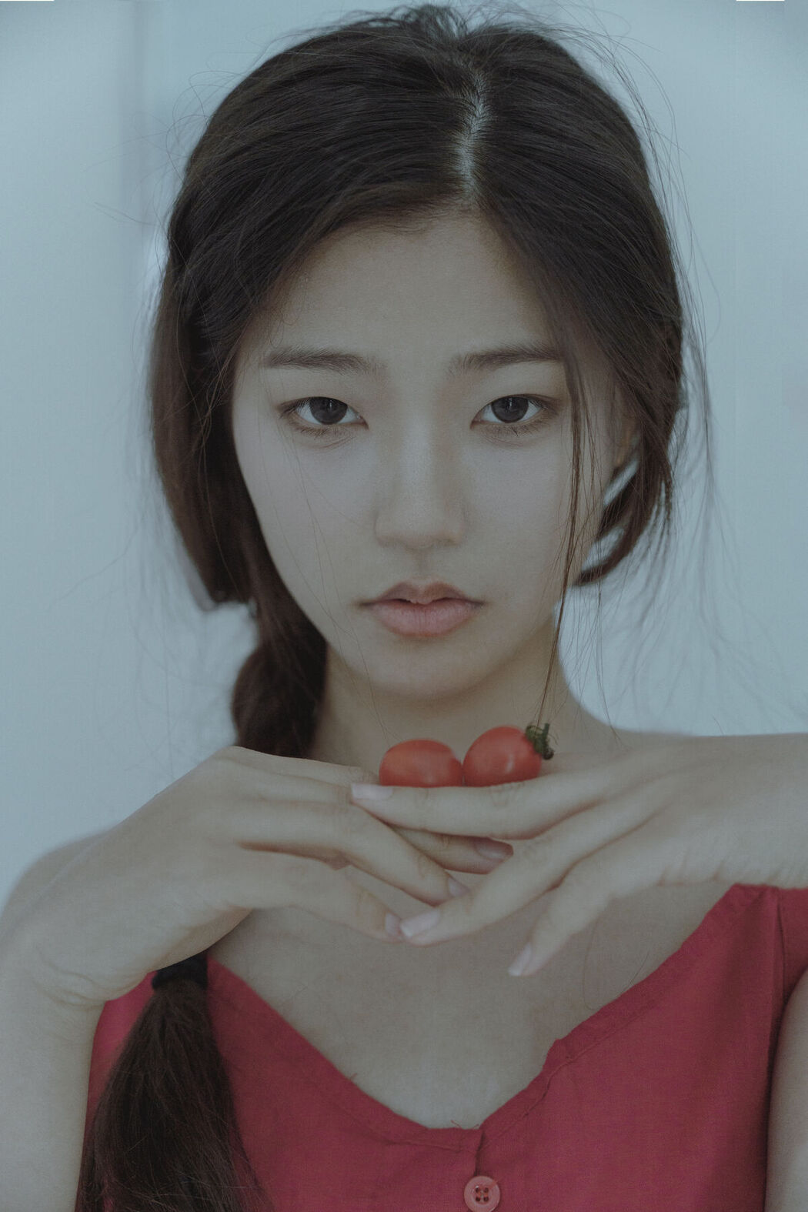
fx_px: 1734
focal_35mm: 52
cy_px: 606
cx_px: 404
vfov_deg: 38.5
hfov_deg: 26.2
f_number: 2.8
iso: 5000
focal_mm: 51.5
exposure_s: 1/100
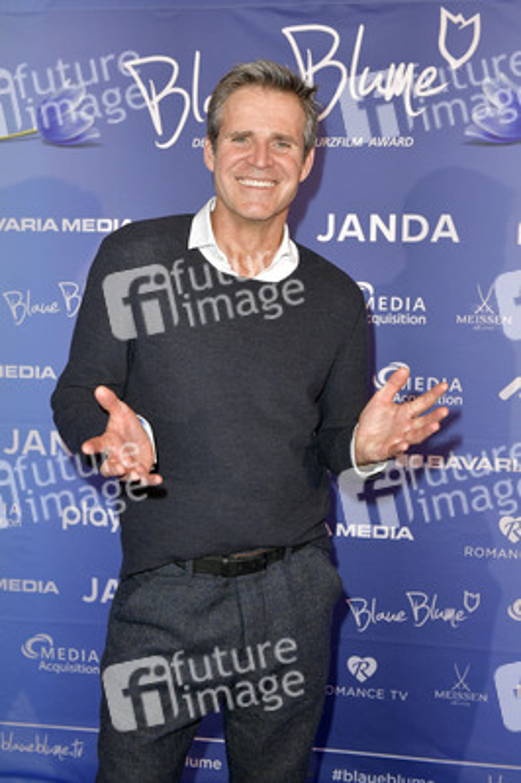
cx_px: 260
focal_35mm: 44
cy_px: 392
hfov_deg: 30.5
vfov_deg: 44.5
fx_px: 957
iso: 1600
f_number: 5.6
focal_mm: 44
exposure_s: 1/250
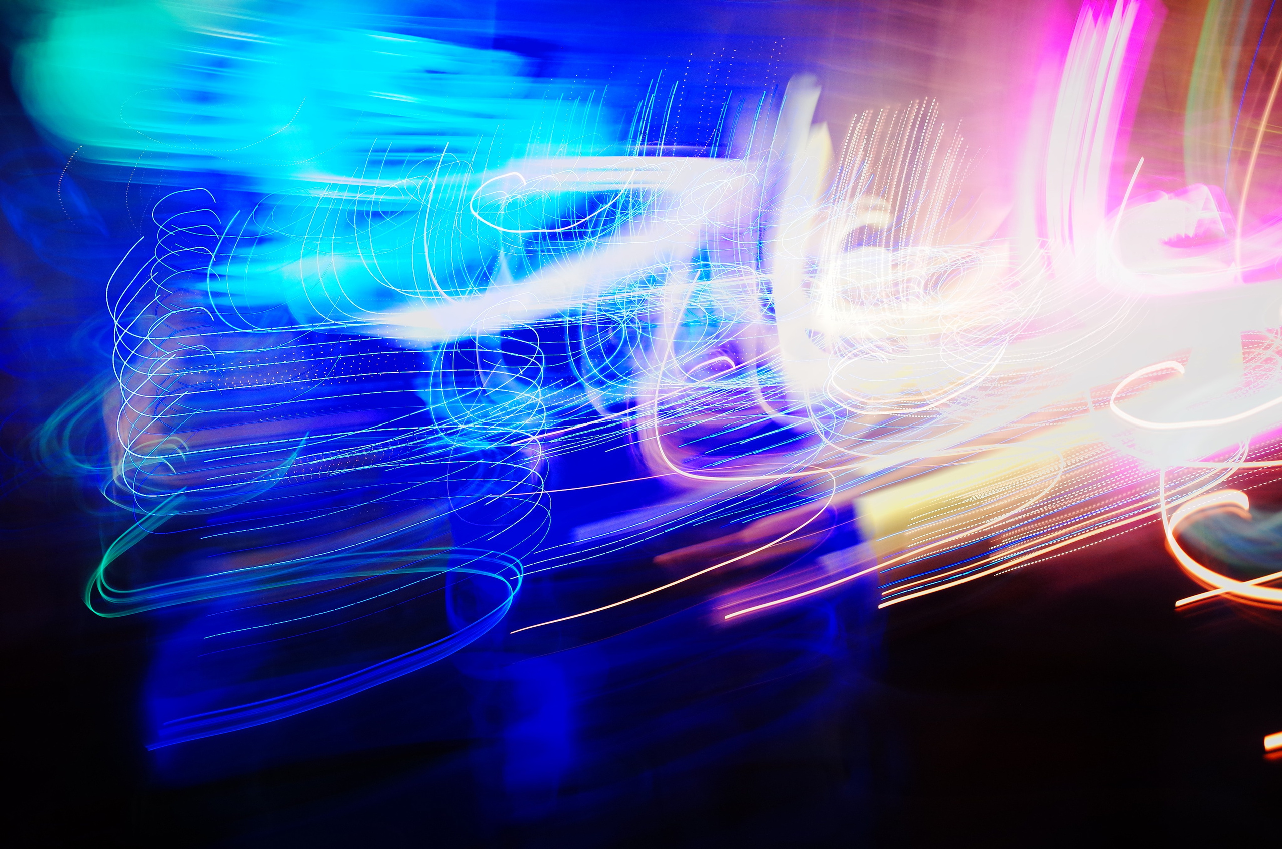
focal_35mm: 28
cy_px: 424
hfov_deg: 65.6
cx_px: 641
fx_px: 995
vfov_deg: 46.2
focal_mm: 18.3
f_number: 2.8
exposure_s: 1/1.6
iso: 160
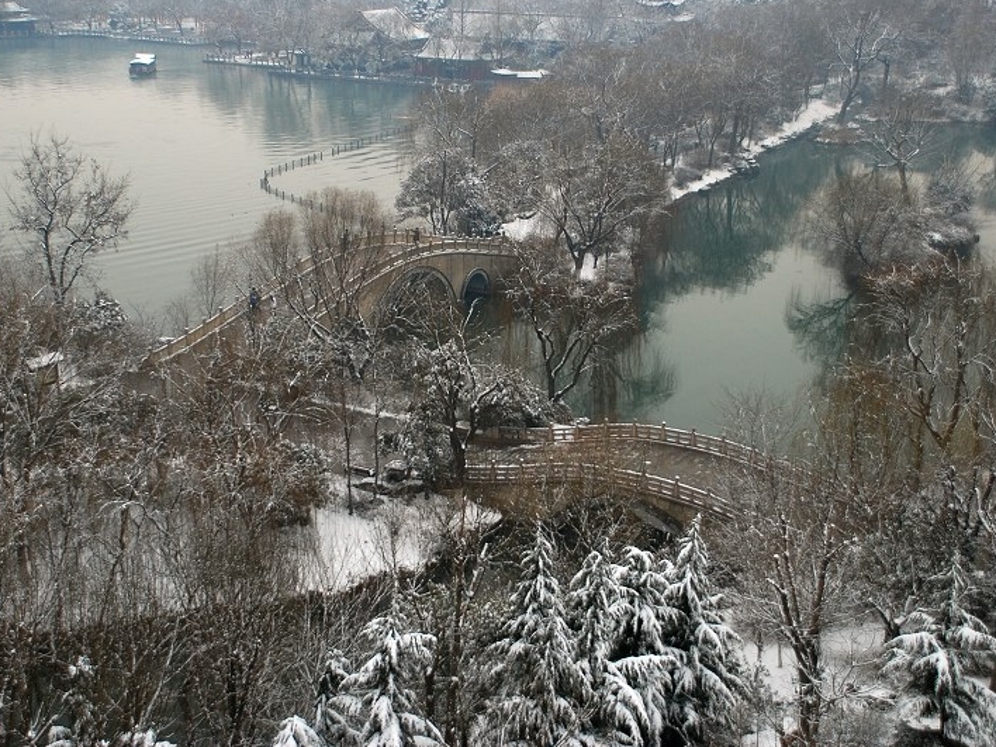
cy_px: 372
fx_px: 1454
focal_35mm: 51
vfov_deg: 28.8
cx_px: 475
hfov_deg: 37.8
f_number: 5.6
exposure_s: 1/125
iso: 200
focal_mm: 31
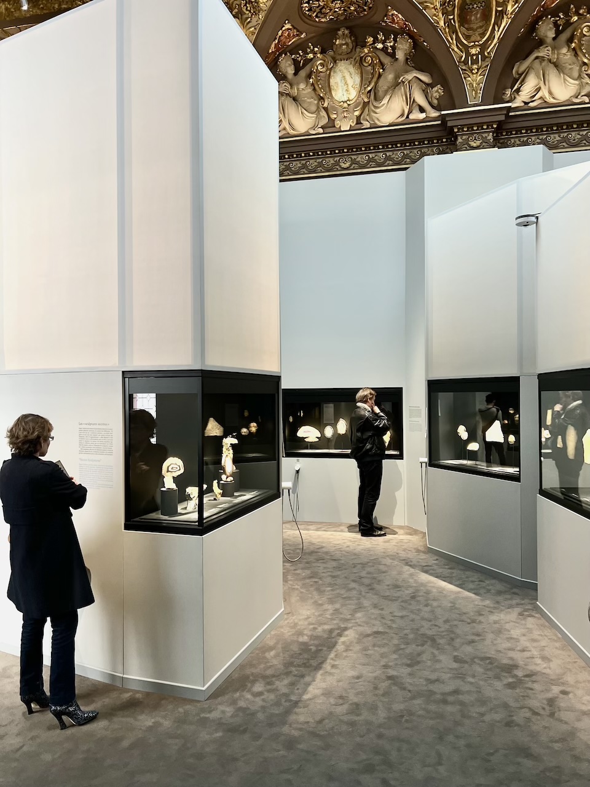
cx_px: 295
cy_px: 394
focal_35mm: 26
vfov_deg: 67.3
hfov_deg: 53.1
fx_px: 591
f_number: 1.5
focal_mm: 5.7
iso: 320
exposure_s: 1/60
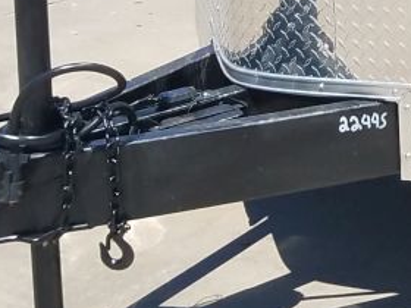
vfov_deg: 10.5
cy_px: -309
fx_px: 1544
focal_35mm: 130
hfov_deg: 13.1
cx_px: 823
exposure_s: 1/1652
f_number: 1.7
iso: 40
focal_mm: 4.2
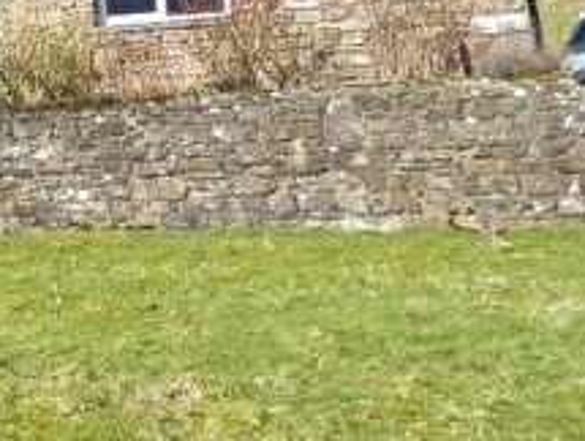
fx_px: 1100
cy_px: -42
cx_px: -318
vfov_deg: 21.5
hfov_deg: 23.2
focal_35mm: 65
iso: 80
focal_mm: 3.6
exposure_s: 1/800
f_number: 2.8
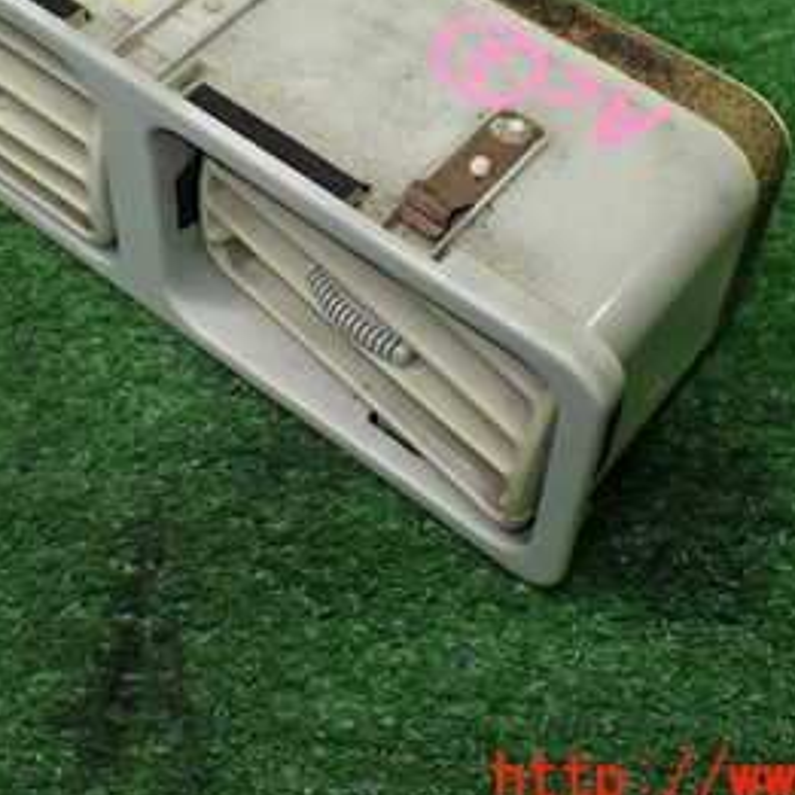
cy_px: 134
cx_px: 268
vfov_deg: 27.5
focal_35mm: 61
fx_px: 1585
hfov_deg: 28.0
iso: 400
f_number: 2.3
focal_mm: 5.4
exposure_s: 1/125
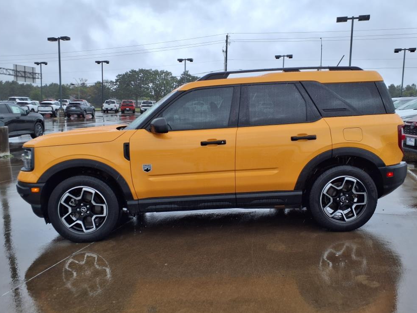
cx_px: 210
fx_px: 337
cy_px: 155
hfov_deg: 63.4
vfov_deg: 49.8
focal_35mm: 28
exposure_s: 1/435
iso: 40
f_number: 1.9
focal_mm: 3.58
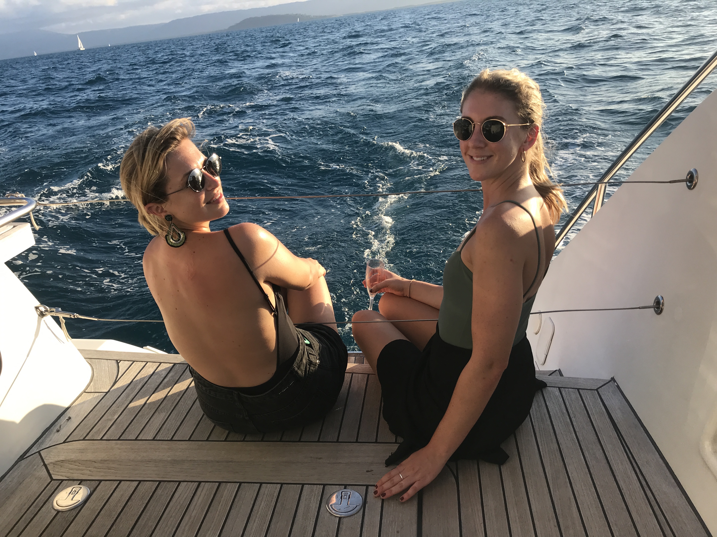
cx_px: 358
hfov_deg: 63.4
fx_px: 580
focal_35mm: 28
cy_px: 268
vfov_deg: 49.7
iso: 20
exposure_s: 1/1018
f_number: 1.8
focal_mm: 3.99
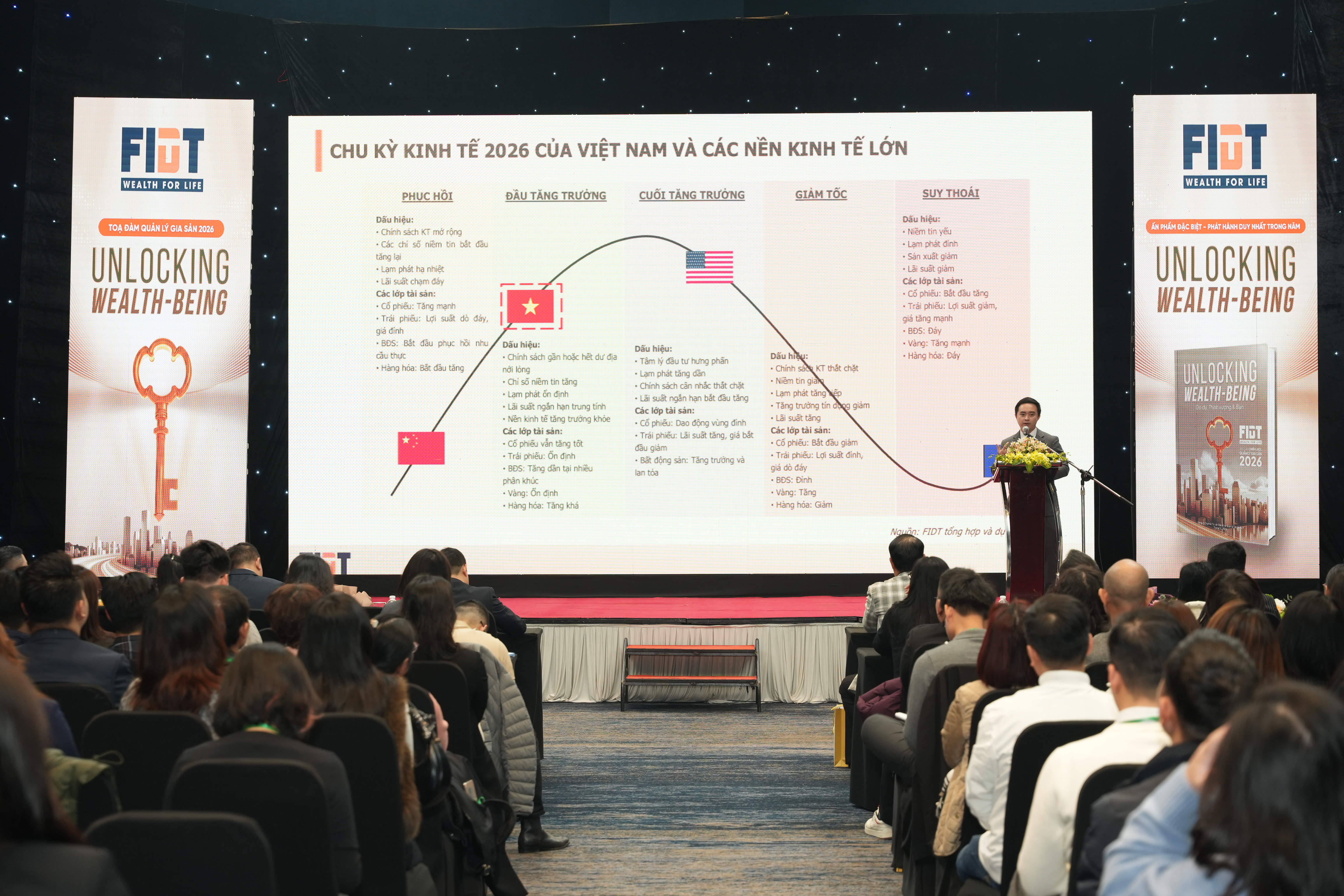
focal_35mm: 59
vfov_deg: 23.1
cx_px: 672
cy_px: 448
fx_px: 2195
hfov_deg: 34.0
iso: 800
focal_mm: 58.8
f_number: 3.5
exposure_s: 1/200
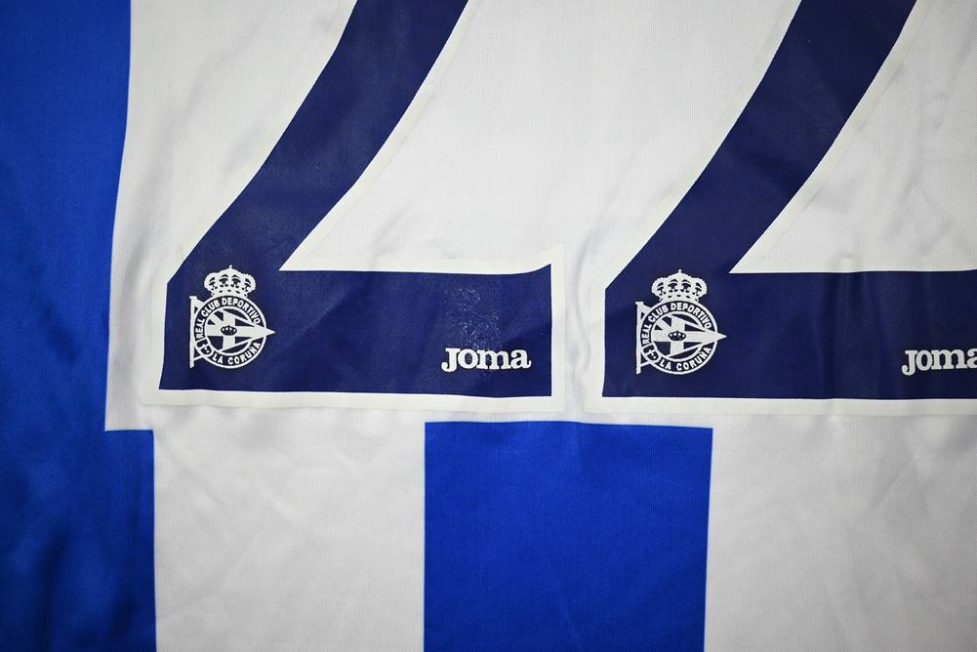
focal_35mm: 34
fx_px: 923
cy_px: 326
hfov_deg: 55.8
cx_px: 488
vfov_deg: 38.9
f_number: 5
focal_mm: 34
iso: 200
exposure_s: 1/125
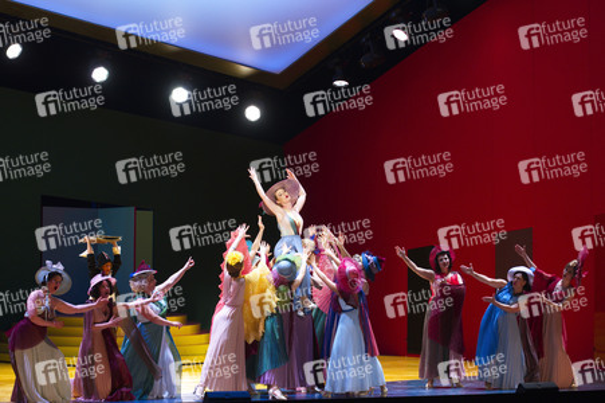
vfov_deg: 17.5
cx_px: 302
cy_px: 202
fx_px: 1310
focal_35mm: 78
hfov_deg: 26.0
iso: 1600
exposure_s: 1/250
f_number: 5
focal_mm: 78
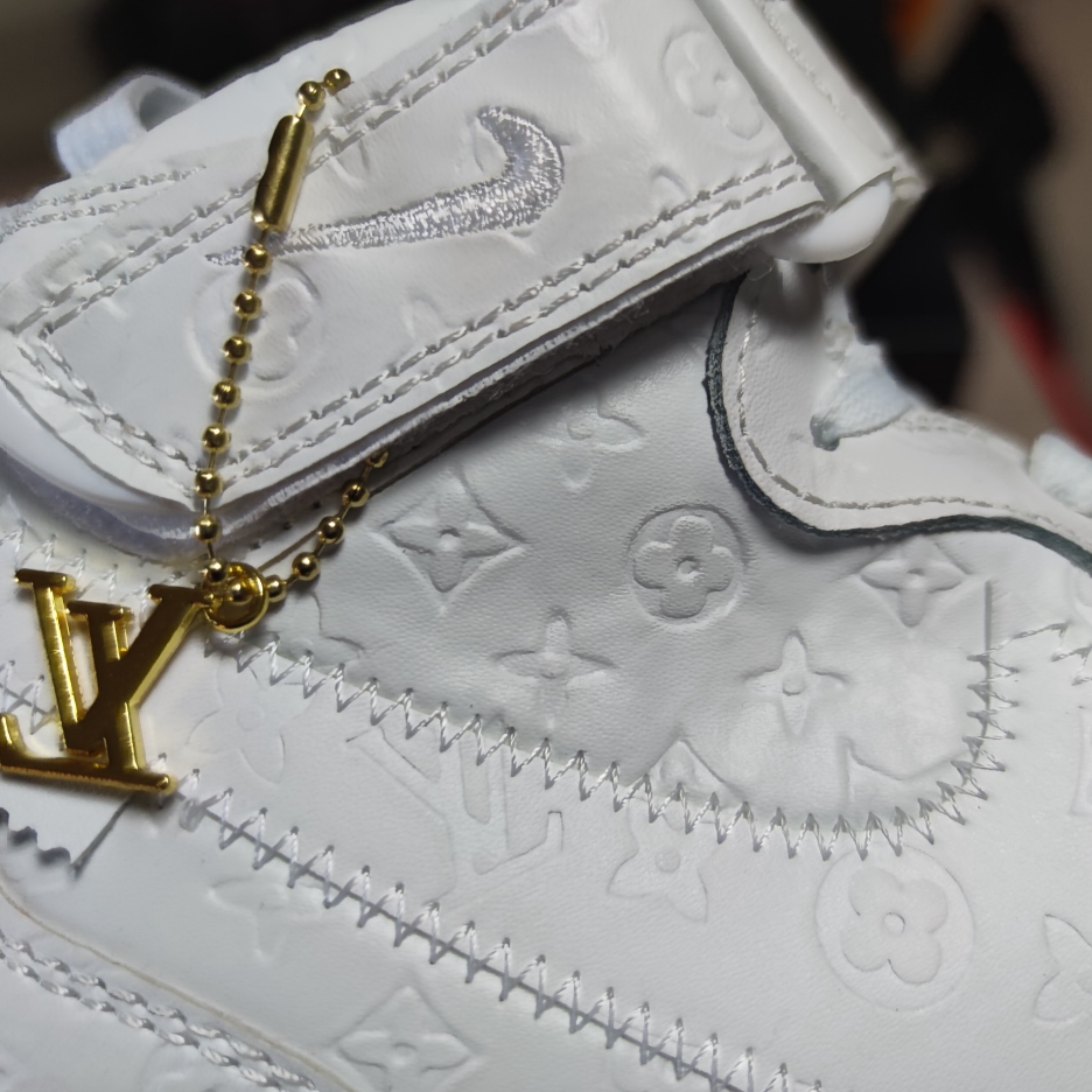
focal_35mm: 29
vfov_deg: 55.6
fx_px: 1035
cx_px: 558
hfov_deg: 55.6
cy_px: 551
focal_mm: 6.72
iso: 122
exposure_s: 1/100
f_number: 1.69
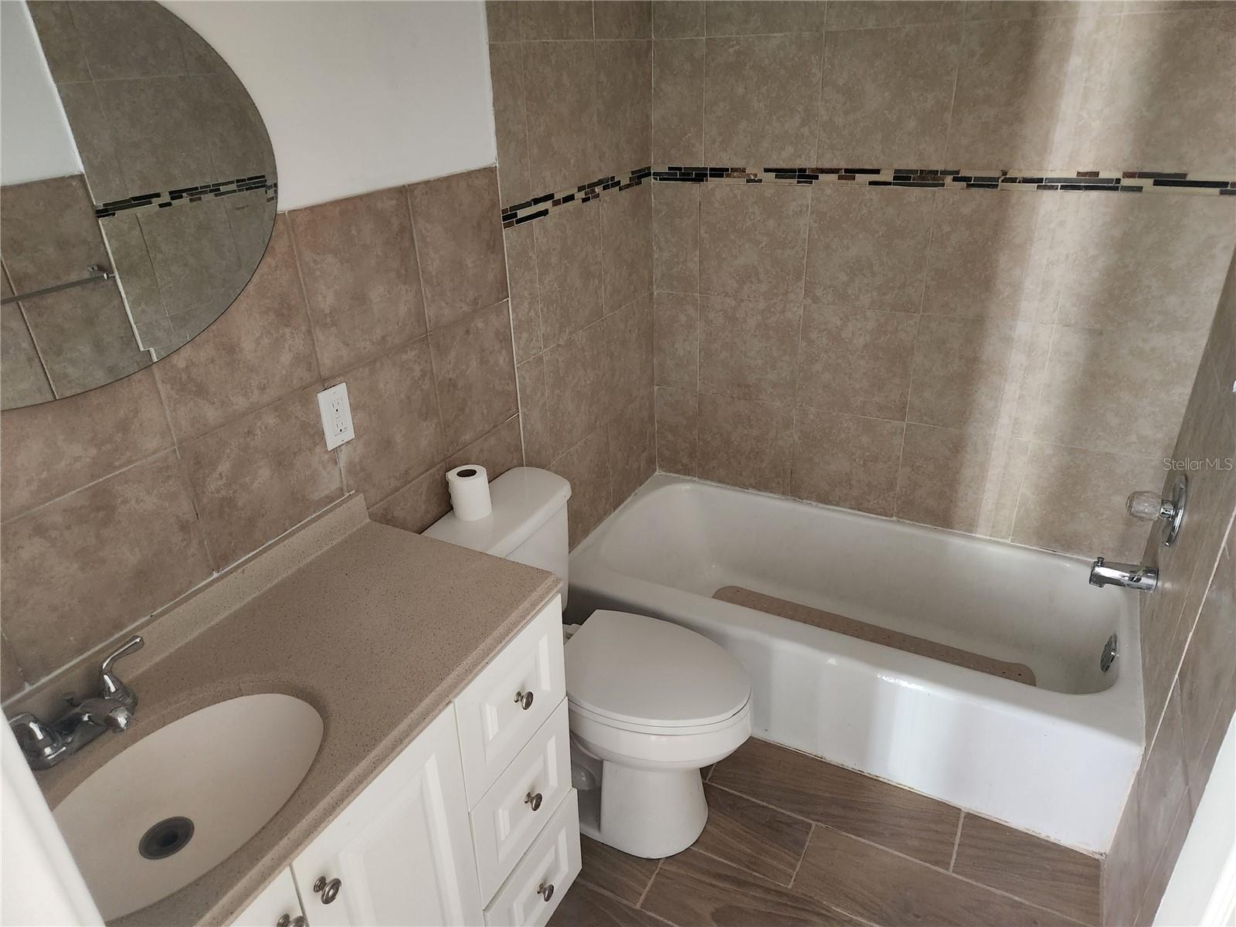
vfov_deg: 58.9
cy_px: 464
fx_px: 821
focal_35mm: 23
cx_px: 618
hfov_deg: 73.9
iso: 640
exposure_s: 1/30
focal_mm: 5.4
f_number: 1.8
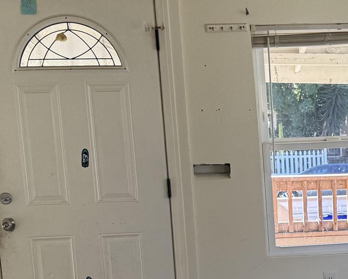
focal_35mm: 83
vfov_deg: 18.1
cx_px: 365
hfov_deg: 22.0
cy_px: 264
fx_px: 855
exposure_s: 1/263
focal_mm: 6.76
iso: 100
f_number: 1.78
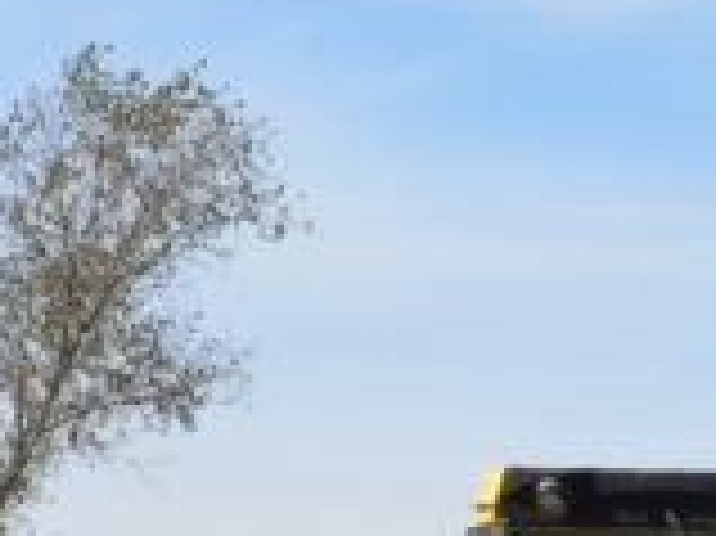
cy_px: 811
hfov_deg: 6.6
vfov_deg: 5.0
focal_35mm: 297
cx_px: 1117
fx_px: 6139
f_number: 8
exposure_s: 1/250
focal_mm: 32
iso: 100
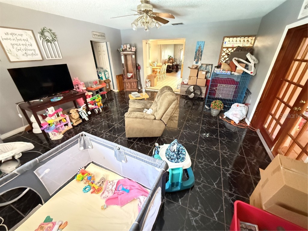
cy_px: 116
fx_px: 125
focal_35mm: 14
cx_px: 154
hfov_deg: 102.1
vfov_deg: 85.7
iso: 2500
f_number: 2.2
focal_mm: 2.22
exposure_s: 1/24
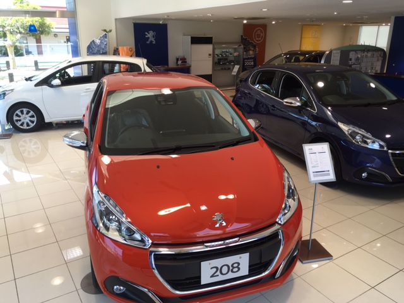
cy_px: 152
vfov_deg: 48.2
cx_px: 202
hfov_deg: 61.7
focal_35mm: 29
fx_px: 338
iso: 32
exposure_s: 1/120
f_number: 2.2
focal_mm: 4.15
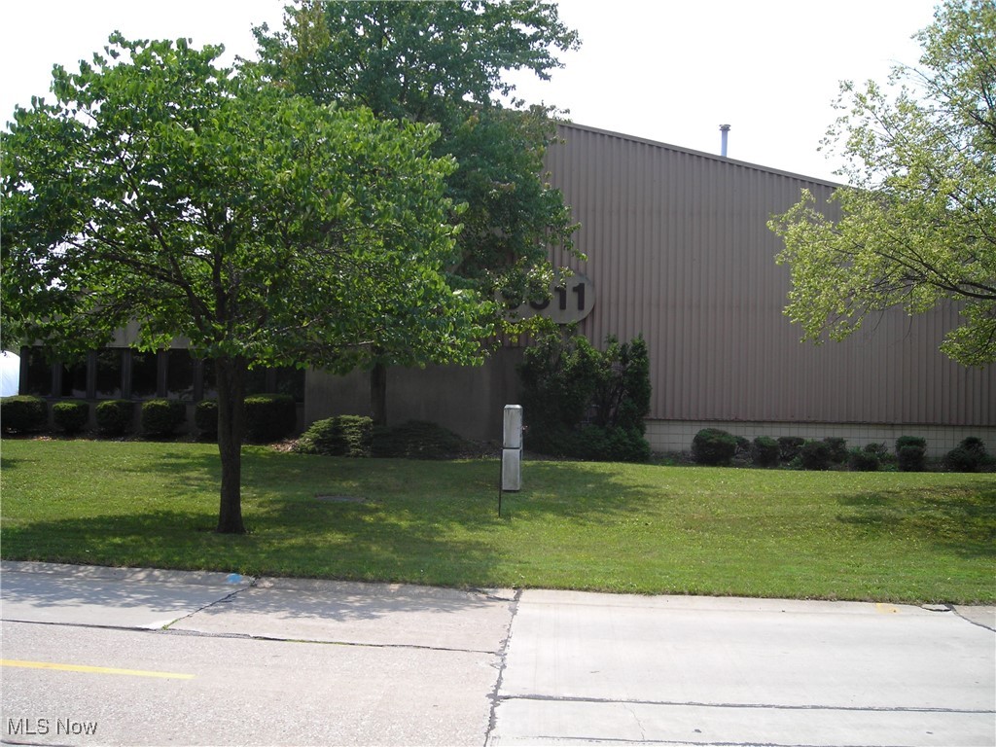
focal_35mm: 38
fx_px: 1093
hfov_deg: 49.0
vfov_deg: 37.7
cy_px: 374
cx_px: 498
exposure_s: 1/419
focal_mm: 6.3
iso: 50
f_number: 3.2
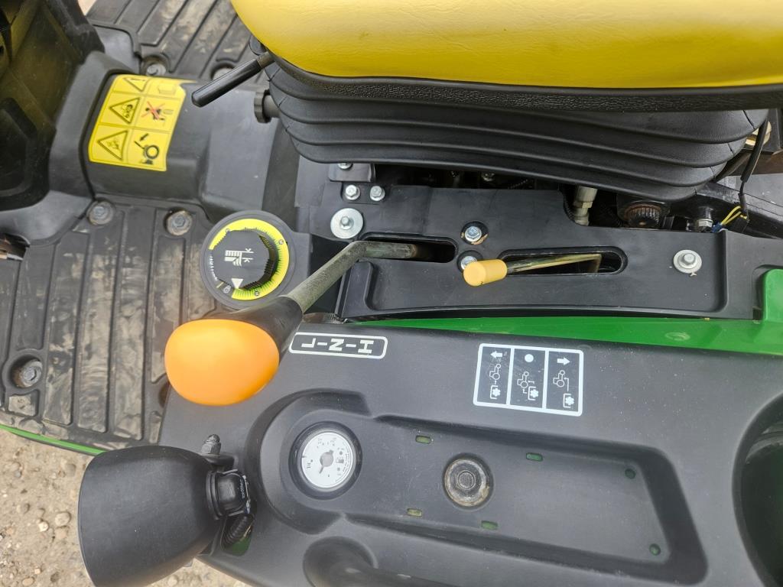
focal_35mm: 23
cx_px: 392
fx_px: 520
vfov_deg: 58.9
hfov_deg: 73.9
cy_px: 294
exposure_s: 1/180
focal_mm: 5.4
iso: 32
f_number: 1.8
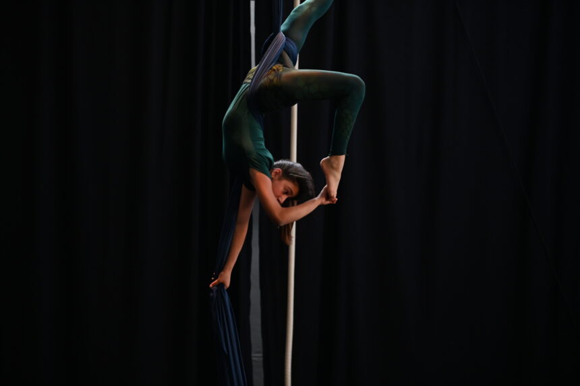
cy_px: 193
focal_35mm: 140
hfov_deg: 14.7
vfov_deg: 9.8
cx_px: 290
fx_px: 2254
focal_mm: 140
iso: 2000
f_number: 2.8
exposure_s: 1/320
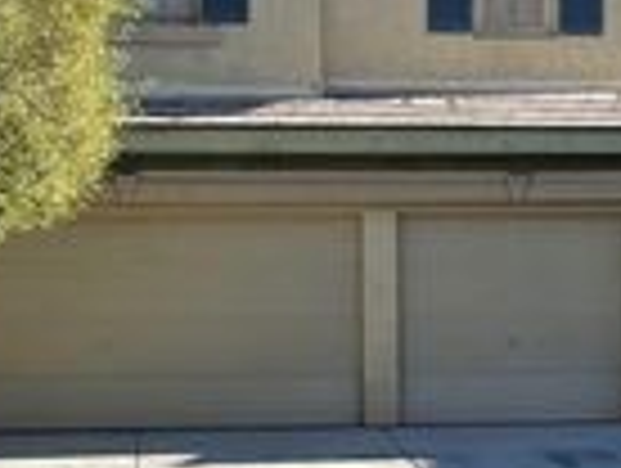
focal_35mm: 94
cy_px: 443
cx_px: 410
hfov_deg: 20.8
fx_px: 1689
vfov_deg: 15.5
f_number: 1.6
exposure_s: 1/1887
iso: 32
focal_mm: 4.2
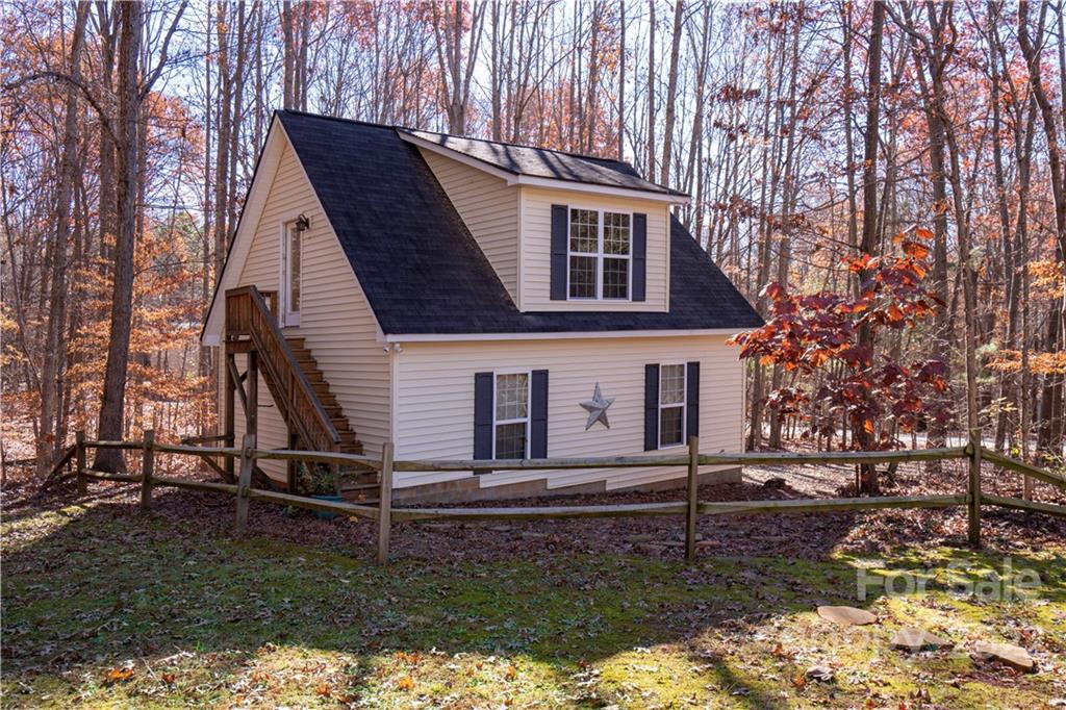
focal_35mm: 28
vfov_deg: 46.4
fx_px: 829
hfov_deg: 65.5
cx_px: 533
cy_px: 355
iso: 320
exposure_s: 1/200
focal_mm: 28
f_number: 6.3
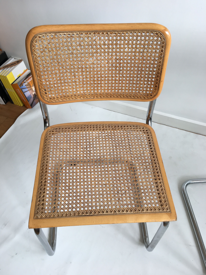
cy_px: 138
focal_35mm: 29
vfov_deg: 61.7
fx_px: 230
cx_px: 103
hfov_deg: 48.2
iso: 25
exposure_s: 1/50
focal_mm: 4.15
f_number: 2.2
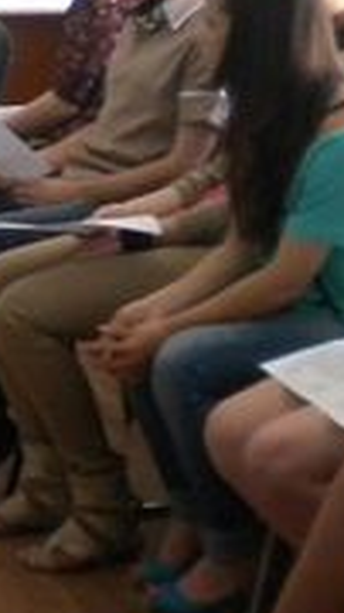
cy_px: 218
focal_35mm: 116
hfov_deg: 9.6
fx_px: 1885
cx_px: -370
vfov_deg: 18.4
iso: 400
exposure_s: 1/260
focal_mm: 6.3
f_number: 3.1
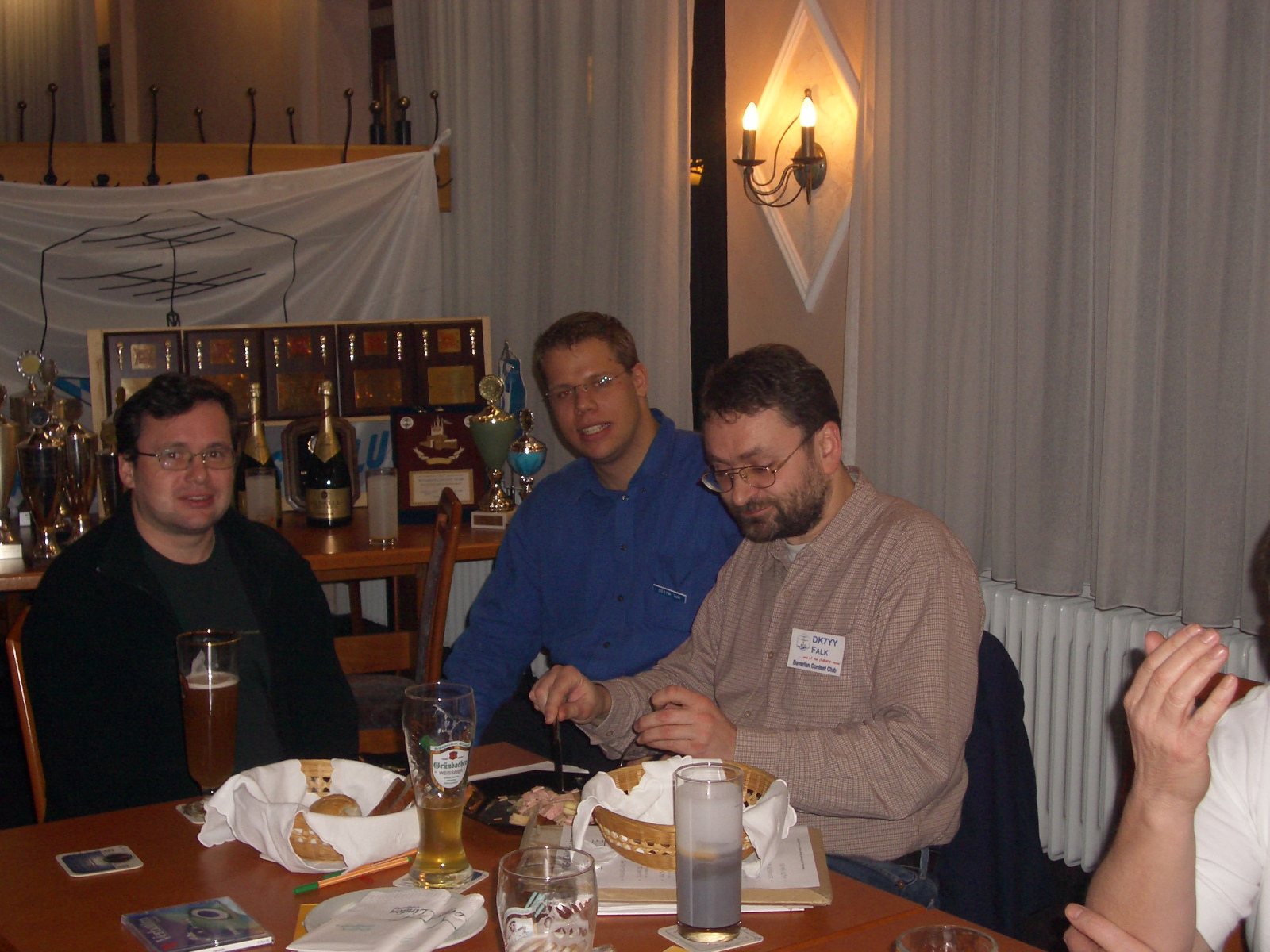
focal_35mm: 49
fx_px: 1798
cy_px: 476
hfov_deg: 38.9
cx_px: 635
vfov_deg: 29.7
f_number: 3.1
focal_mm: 8.2
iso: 100
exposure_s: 1/60
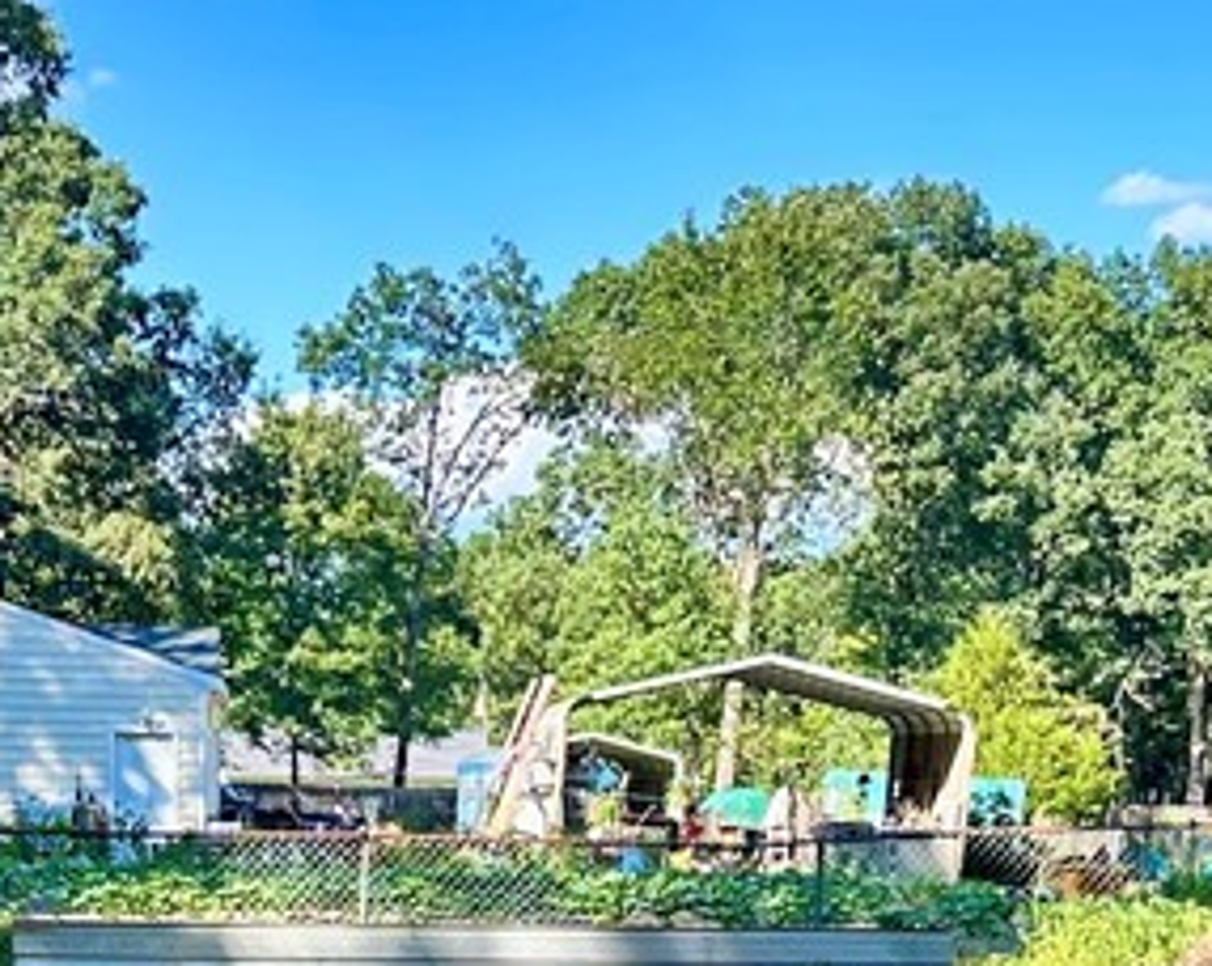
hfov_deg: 21.0
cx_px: 386
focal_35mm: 91
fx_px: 3260
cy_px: 1021
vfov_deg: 16.4
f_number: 1.5
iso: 50
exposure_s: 1/853
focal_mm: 5.7
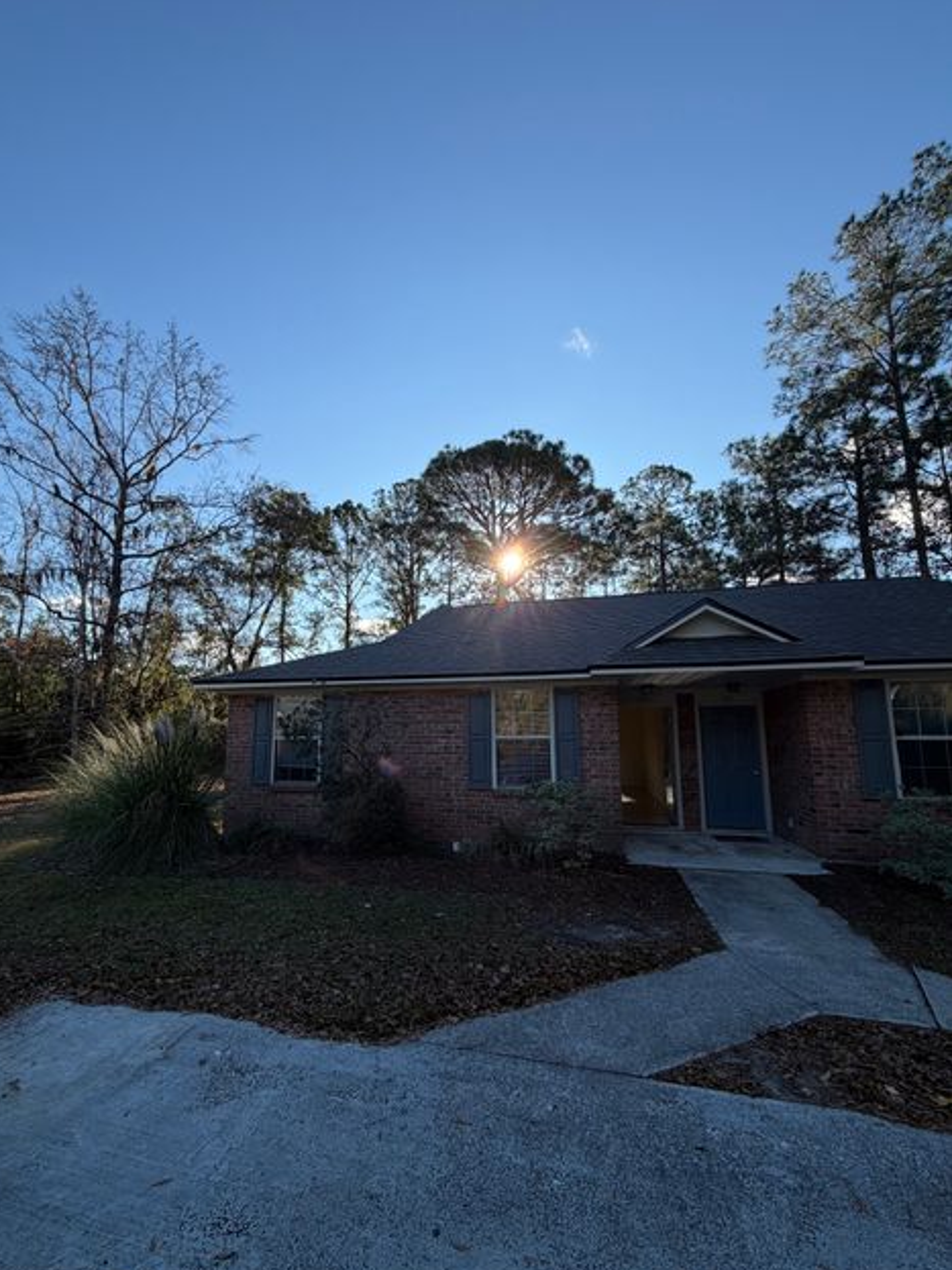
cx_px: 444
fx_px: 550
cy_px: 674
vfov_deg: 98.1
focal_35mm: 15
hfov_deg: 81.6
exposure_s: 1/770
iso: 32
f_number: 2.2
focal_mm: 2.22
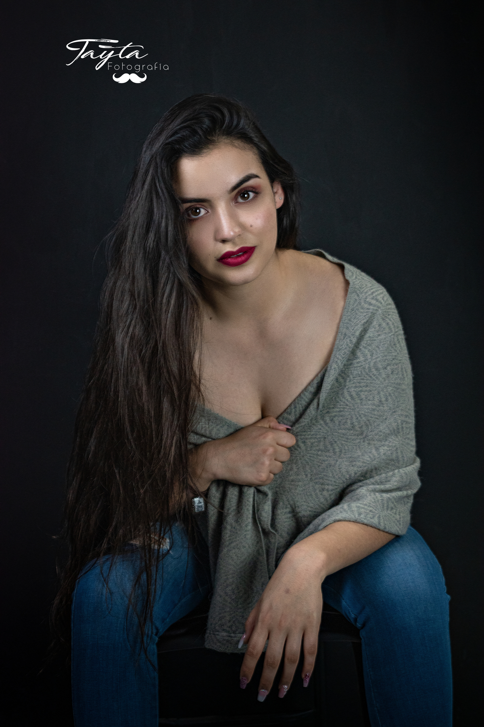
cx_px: 242
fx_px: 1149
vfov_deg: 35.1
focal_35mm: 57
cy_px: 364
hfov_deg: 23.8
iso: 640
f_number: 5.6
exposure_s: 1/200
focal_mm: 38
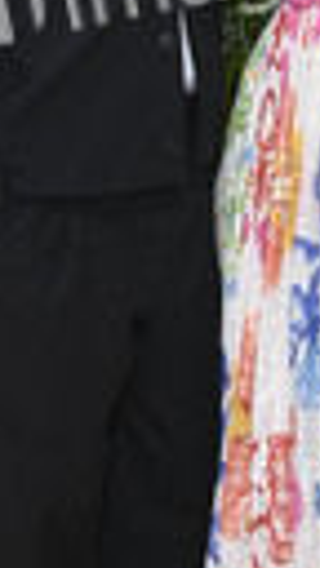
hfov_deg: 7.4
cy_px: 178
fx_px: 2459
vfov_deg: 13.2
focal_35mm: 163
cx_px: 231
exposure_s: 1/250
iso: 400
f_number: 5.6
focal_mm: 50
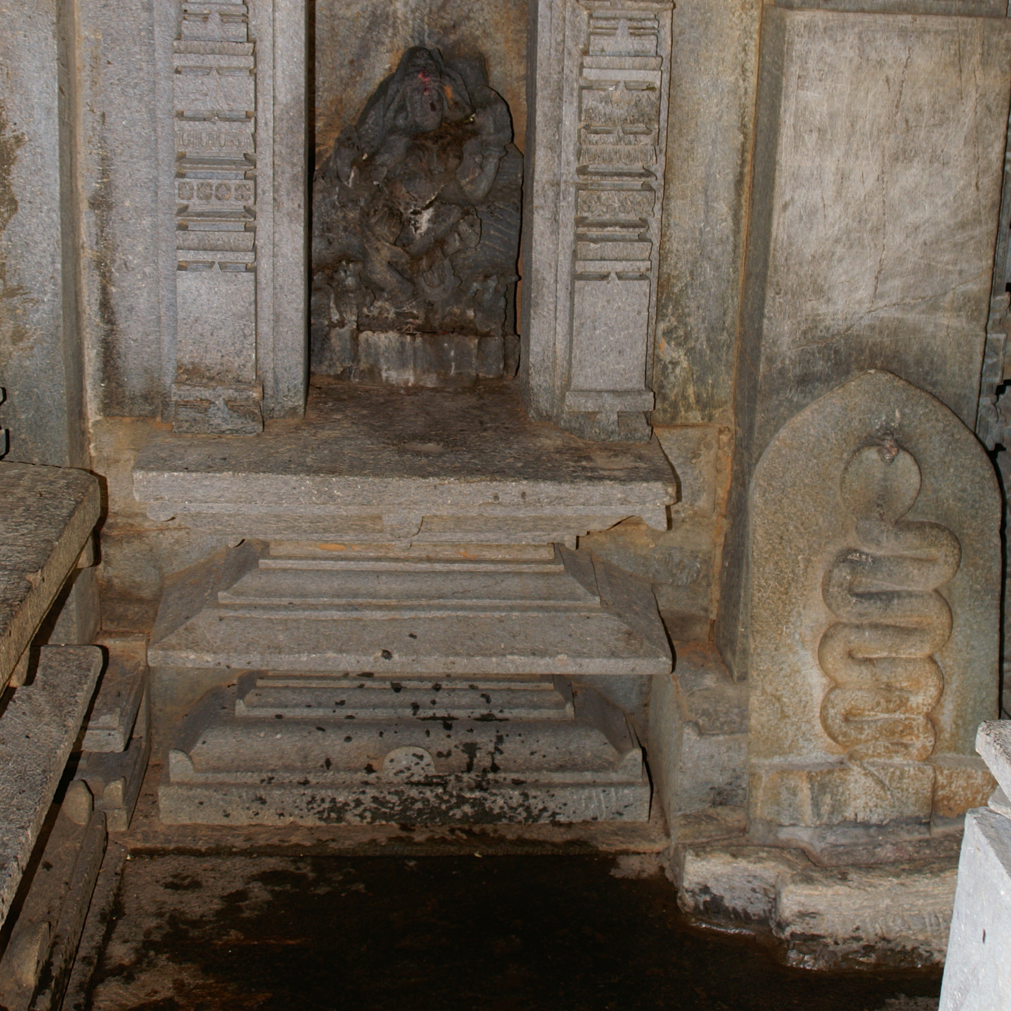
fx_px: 1553
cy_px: 289
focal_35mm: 47
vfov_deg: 35.5
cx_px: 507
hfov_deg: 36.1
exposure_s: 1/60
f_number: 4
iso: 200
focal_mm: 24
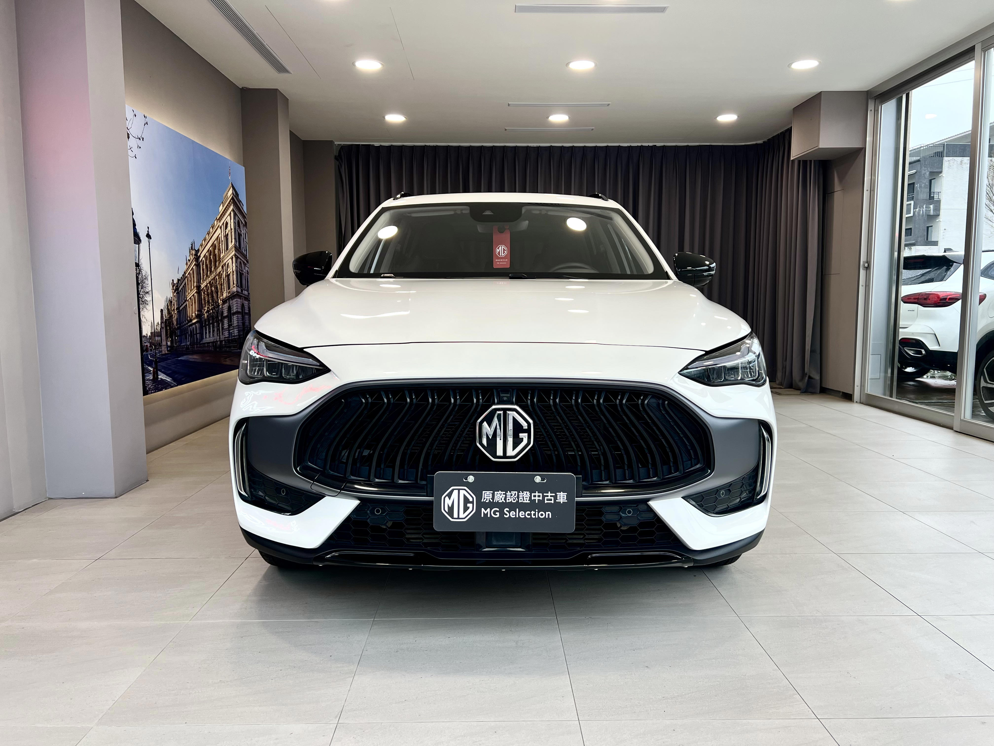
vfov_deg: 53.1
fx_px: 747
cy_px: 373
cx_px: 497
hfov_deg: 67.3
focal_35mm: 26
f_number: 1.5
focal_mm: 5.7
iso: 32
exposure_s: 1/120
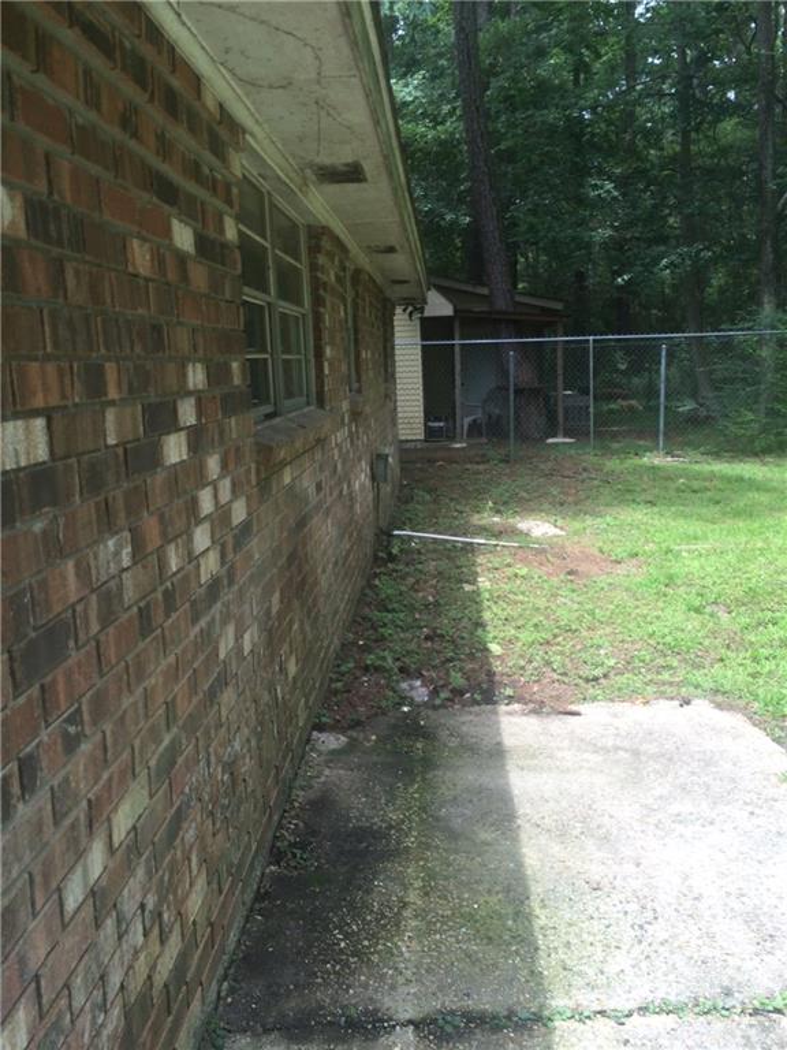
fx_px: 879
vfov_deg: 61.7
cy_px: 525
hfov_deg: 48.2
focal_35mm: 29
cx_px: 394
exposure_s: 1/461
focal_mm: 4.15
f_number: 2.2
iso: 32
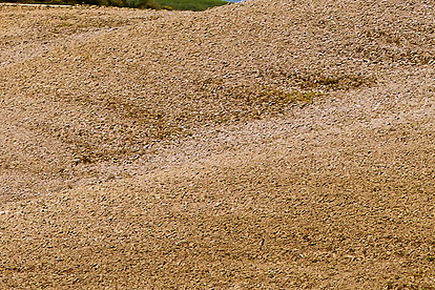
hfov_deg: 1.8
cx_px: 106
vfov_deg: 1.2
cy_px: -354
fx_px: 14003
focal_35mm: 1159
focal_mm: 200
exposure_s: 1/160
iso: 125
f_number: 11
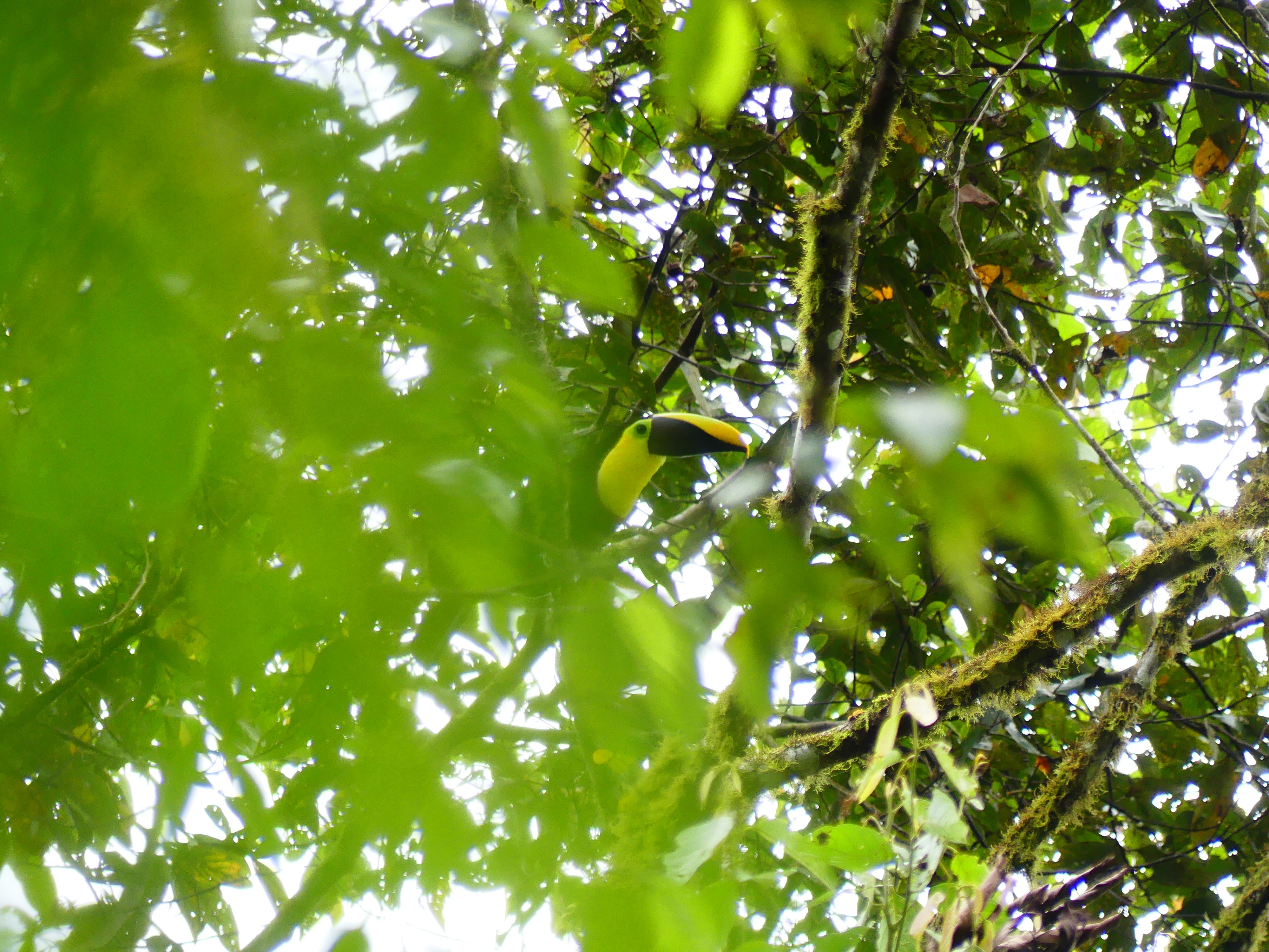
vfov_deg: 2.5
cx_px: 634
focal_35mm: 600
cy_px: 476
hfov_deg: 3.3
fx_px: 21996
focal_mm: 108
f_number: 2.8
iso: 100
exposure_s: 1/250
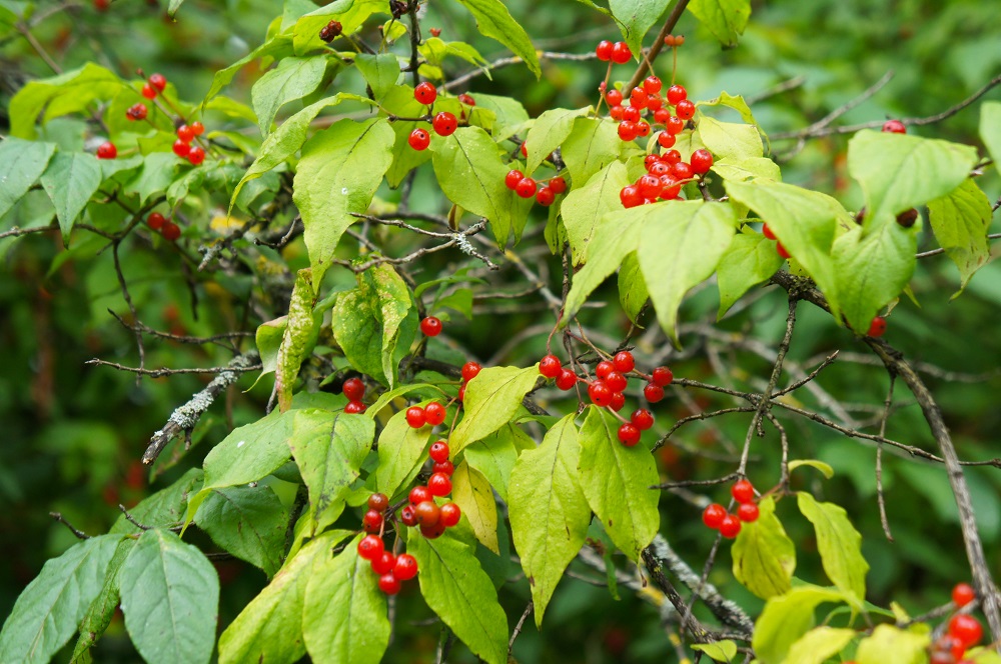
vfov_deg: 16.5
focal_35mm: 82
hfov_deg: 24.6
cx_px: 500
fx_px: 2291
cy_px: 332
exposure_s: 1/250
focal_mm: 55
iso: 500
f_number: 5.6
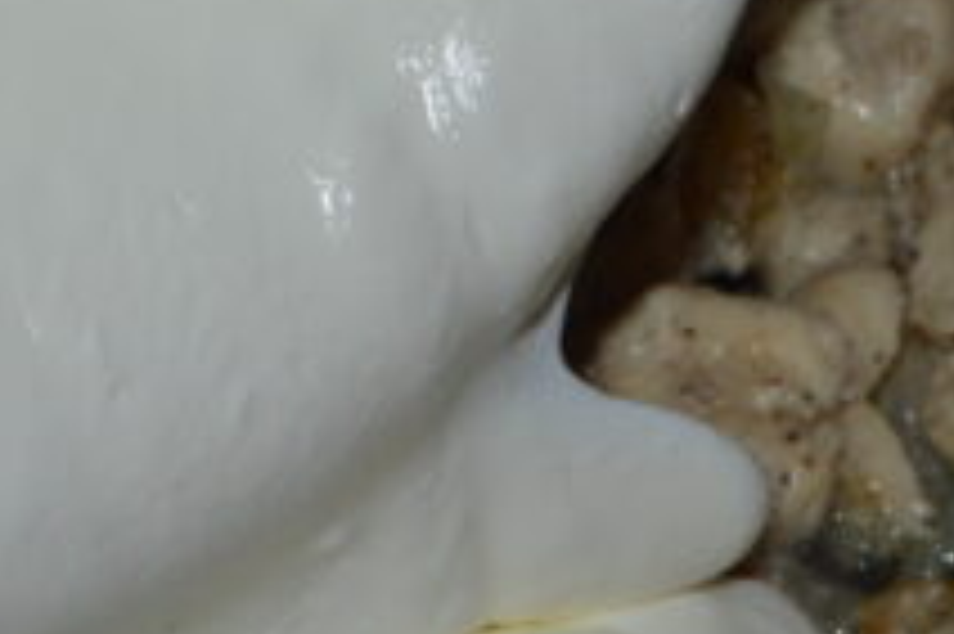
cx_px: 418
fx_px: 4978
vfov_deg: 7.2
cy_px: 762
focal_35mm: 188
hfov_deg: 10.9
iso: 100
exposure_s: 1/60
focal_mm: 38
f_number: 8
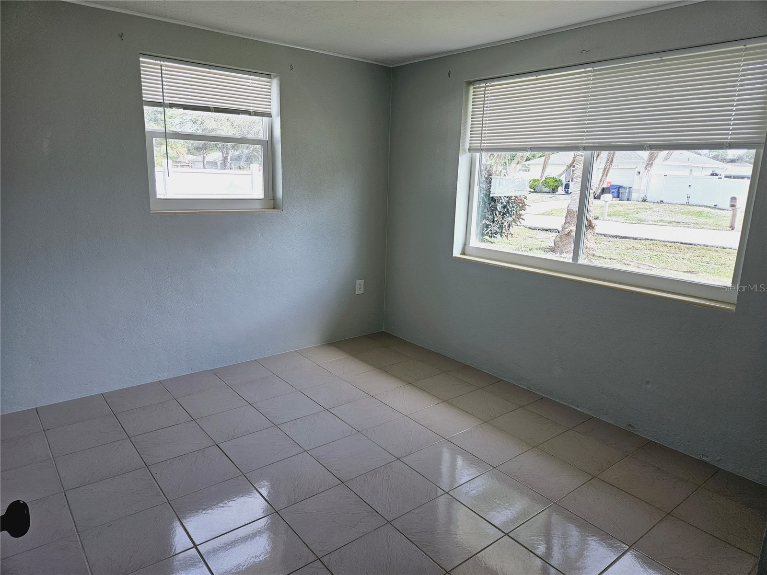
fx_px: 510
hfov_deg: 73.9
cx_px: 384
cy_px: 288
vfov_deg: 58.9
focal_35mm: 23
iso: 40
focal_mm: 5.4
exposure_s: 1/235
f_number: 1.8
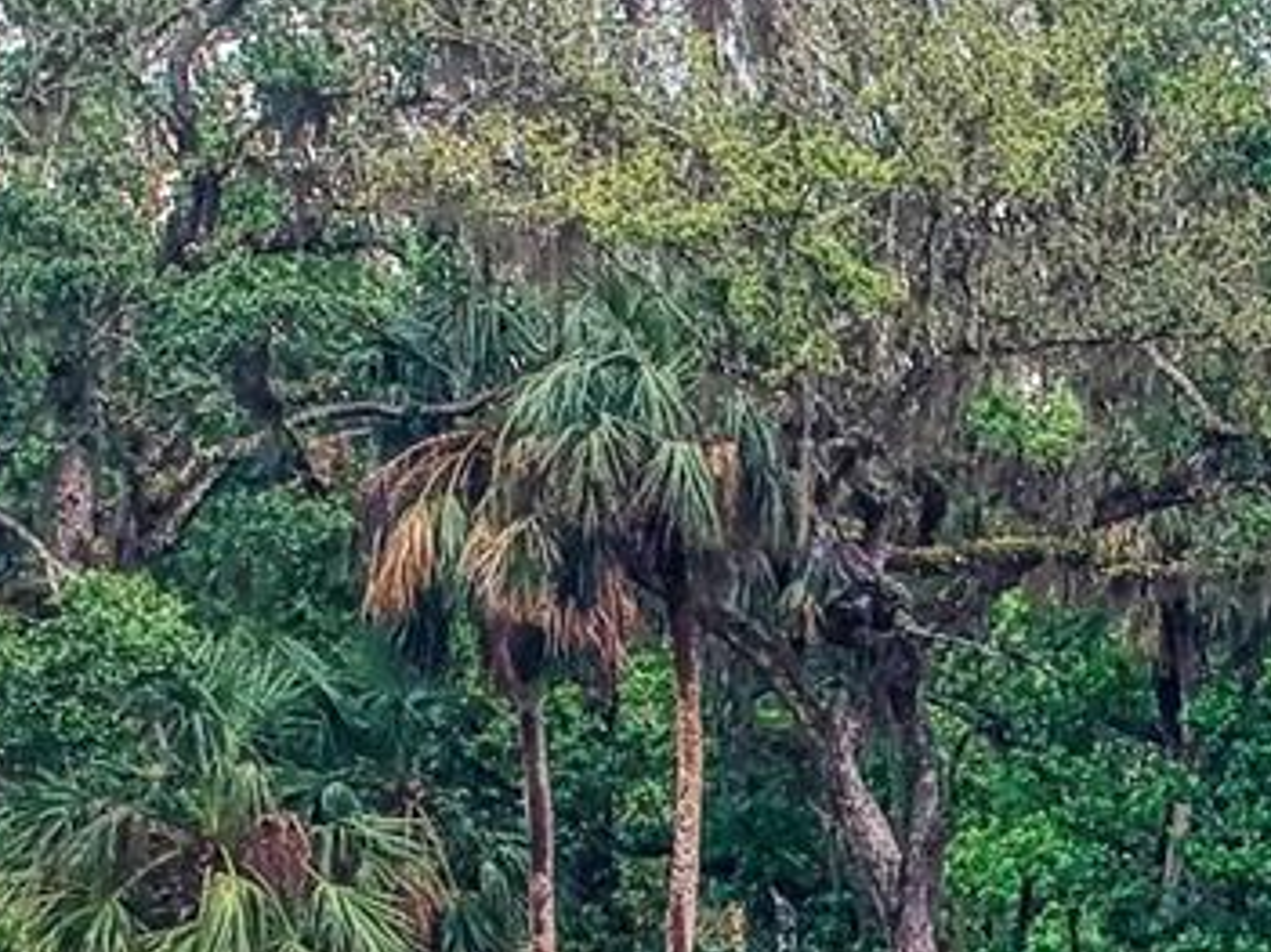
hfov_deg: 16.0
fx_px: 4184
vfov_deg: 11.6
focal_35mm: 114
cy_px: 1911
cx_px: 1858
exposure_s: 1/240
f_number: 2.6
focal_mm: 4.49
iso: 100
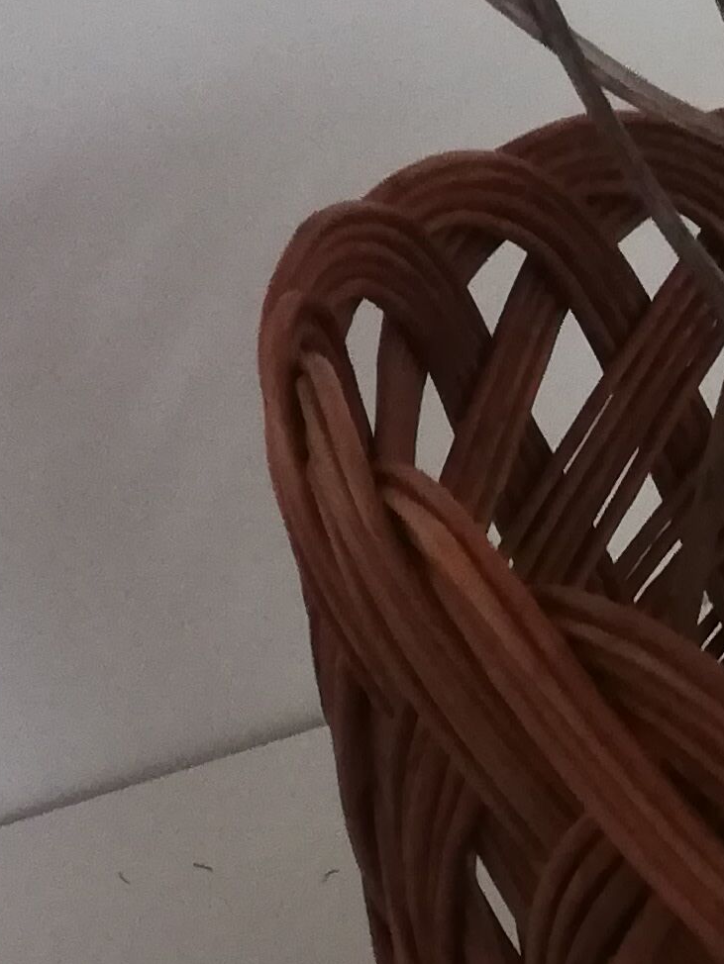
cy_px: 200
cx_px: -854
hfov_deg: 10.7
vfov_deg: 15.9
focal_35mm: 123
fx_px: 3429
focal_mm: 3.81
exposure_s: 1/33.3
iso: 200
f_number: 2.2
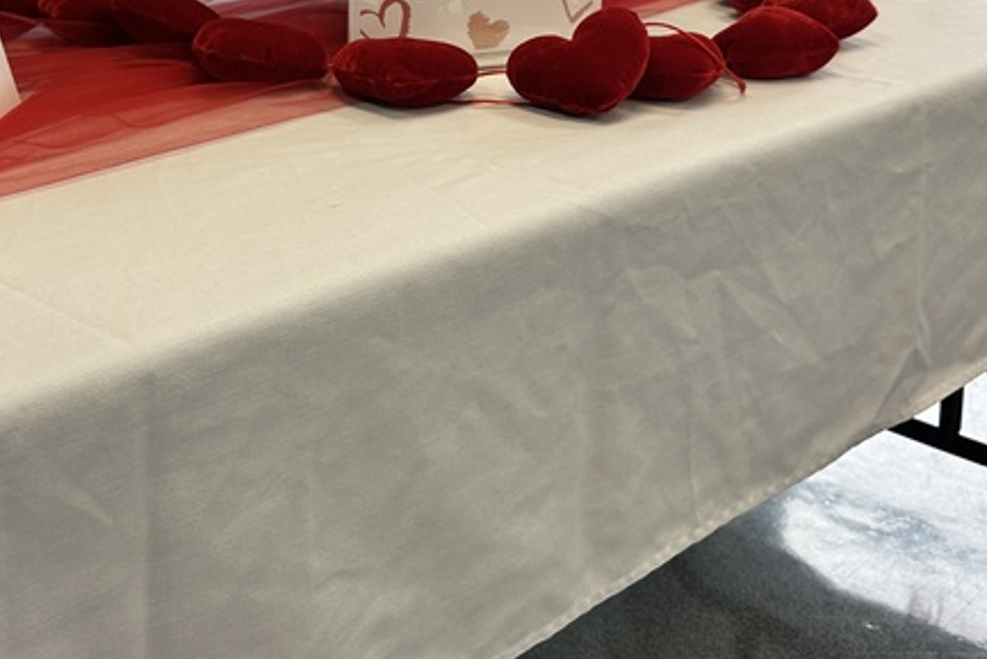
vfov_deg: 21.8
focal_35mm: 59
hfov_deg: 33.4
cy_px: -59
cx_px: 280
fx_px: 1618
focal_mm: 6.86
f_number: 1.78
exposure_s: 1/180
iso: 64
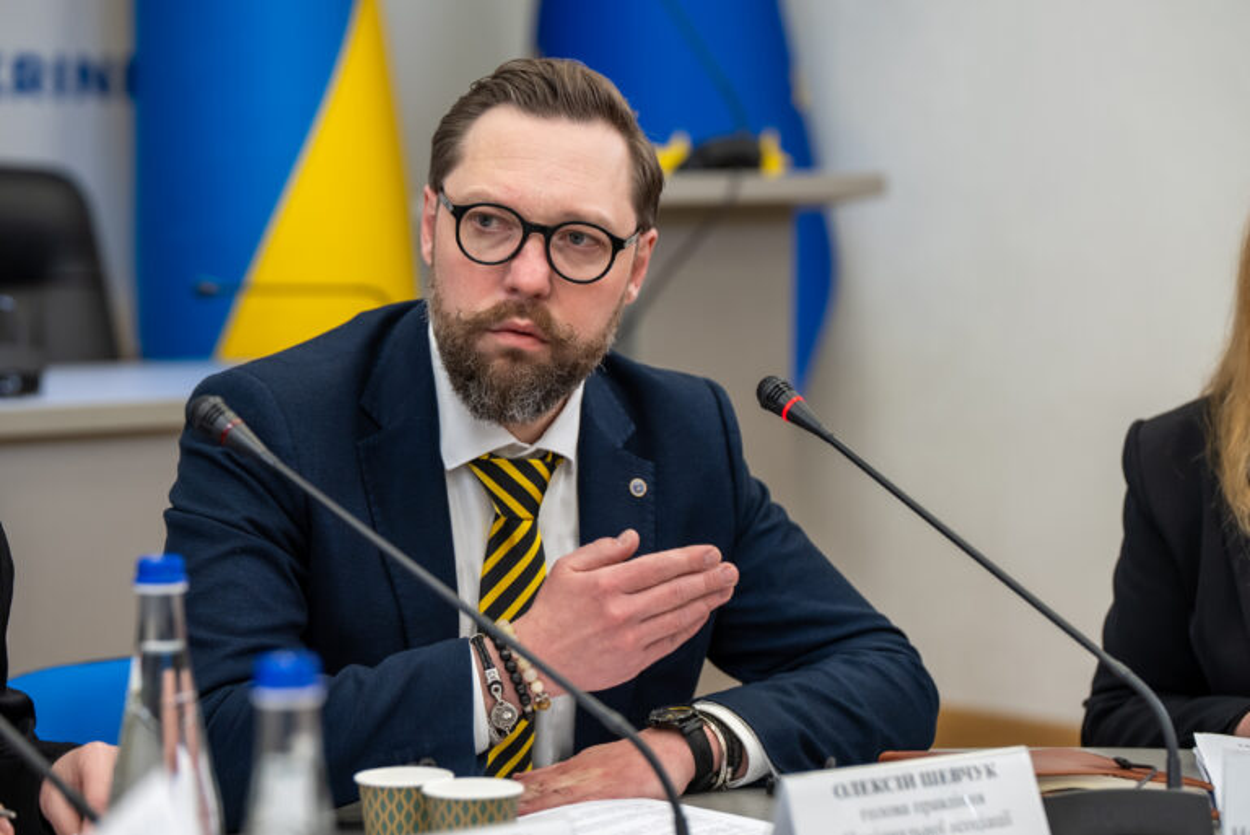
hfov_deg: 19.4
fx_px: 3648
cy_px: 418
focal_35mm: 105
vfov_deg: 13.1
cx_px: 625
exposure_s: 1/250
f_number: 3.5
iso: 640
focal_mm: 105
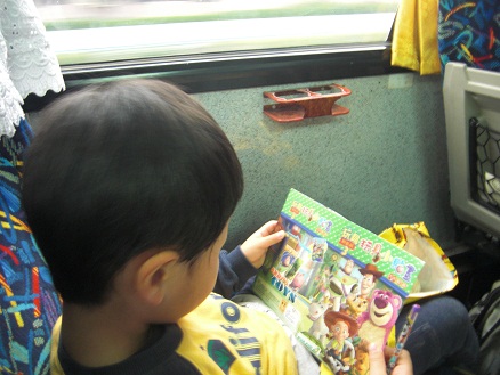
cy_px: 188
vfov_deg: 49.8
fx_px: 405
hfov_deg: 63.4
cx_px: 250
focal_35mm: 28
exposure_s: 1/6
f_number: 2.6
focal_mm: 4.9
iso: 200
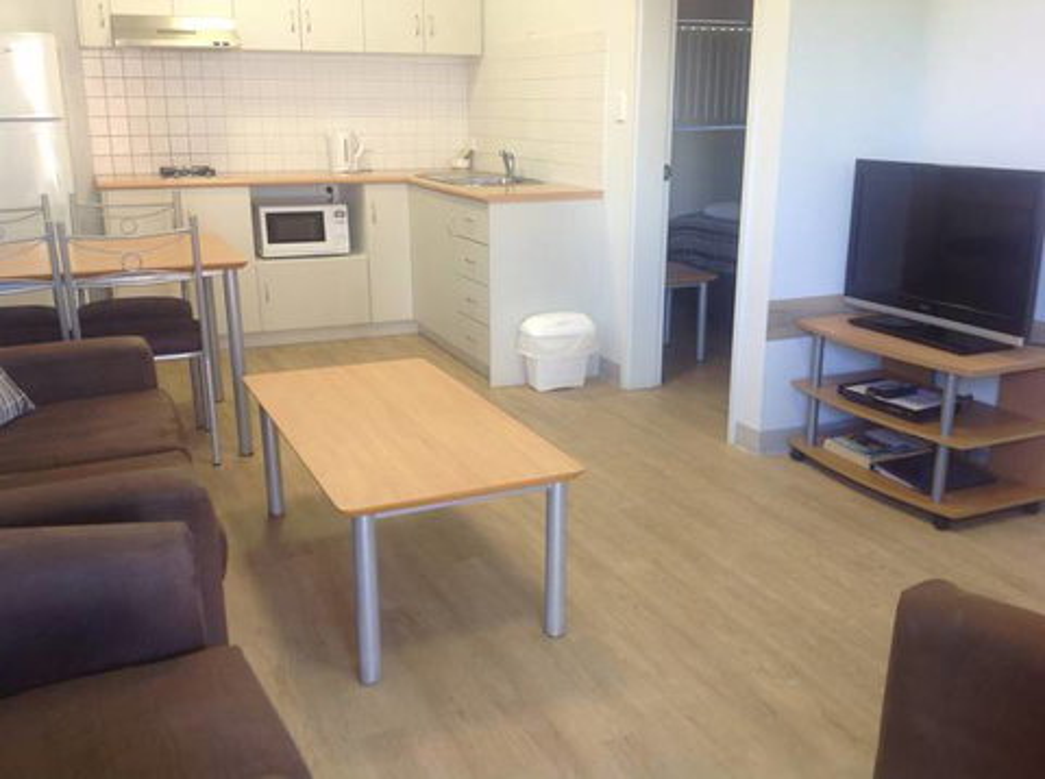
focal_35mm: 35
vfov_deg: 40.6
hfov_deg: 52.7
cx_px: 522
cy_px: 390
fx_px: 1054
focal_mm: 4.28
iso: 64
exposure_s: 1/15
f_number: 2.4
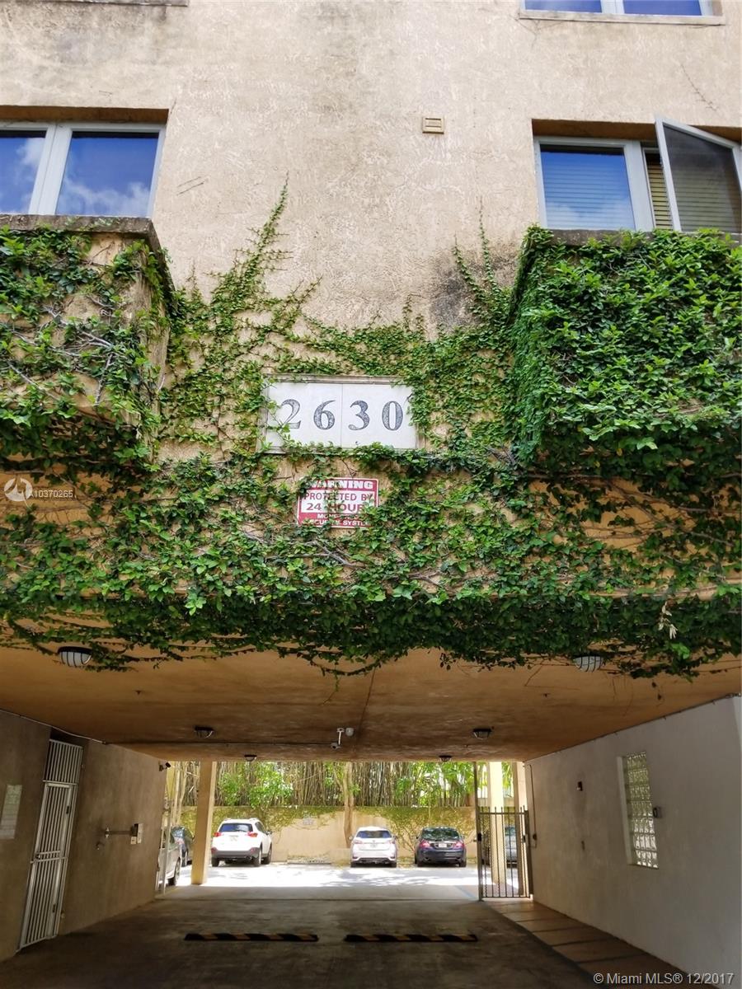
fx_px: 743
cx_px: 371
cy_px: 494
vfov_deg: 67.3
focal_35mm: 26
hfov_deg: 53.1
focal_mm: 4.25
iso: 50
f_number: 1.7
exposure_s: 1/257
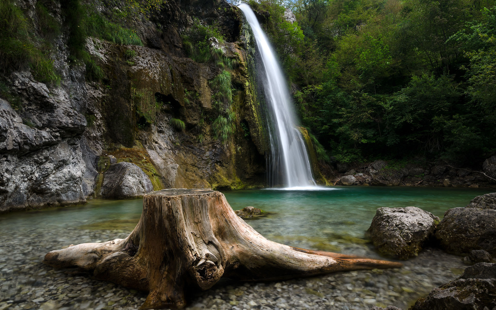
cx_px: 262
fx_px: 243
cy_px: 136
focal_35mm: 18
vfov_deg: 64.8
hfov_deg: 91.0
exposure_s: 1/3
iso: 100
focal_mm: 10
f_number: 13
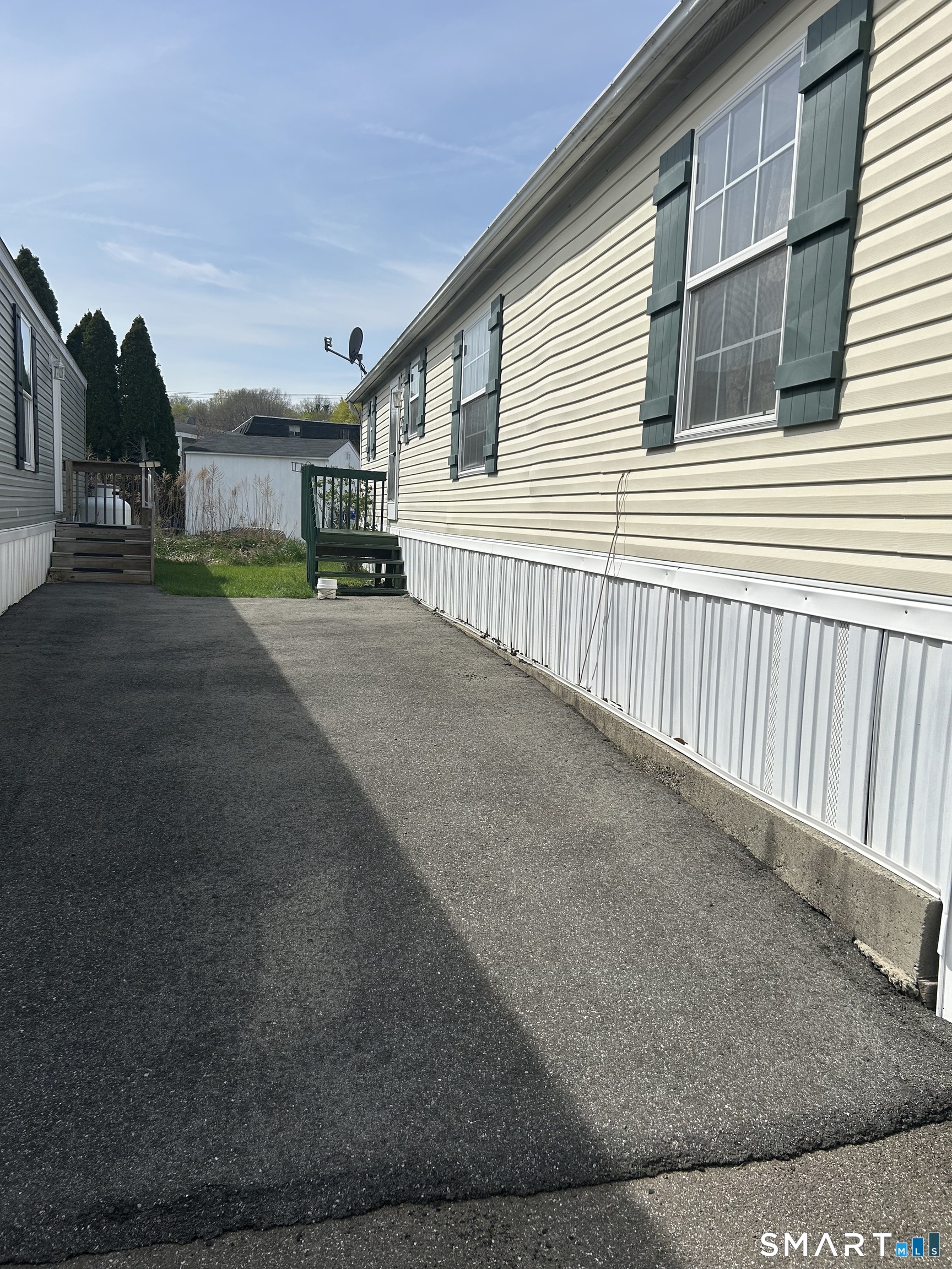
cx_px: 476
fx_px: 953
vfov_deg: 67.3
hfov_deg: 53.1
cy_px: 634
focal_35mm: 26
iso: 50
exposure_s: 1/6211
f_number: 1.5
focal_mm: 5.7
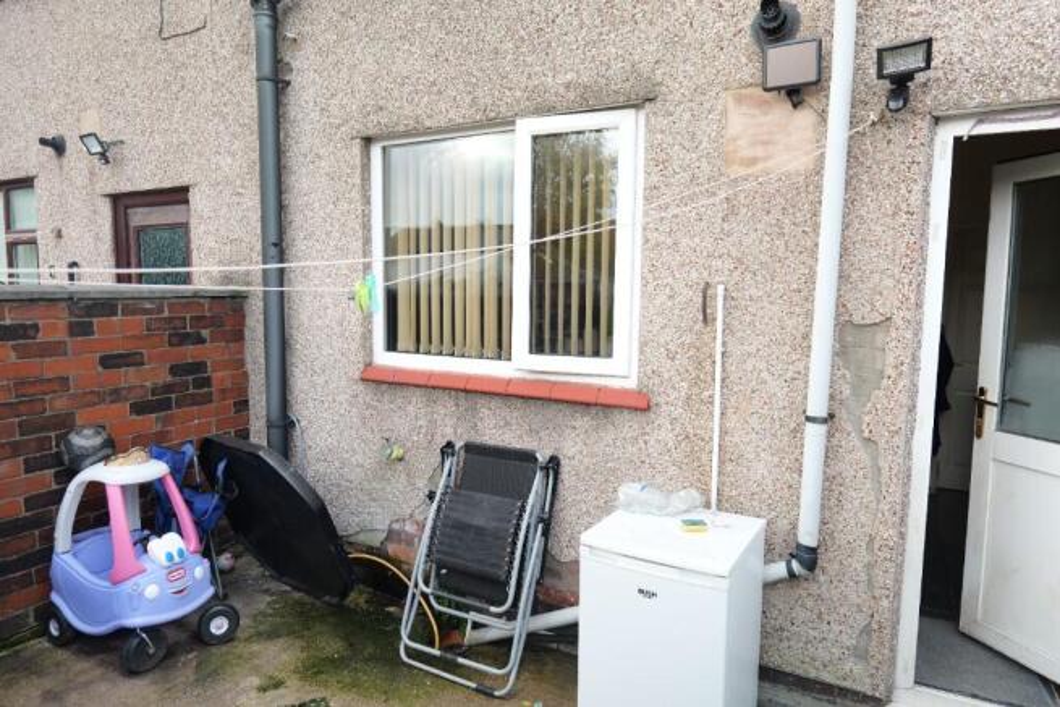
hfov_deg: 81.2
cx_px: 530
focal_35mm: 21
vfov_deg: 59.5
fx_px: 618
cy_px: 354
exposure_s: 1/60
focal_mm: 21
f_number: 3.6
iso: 250
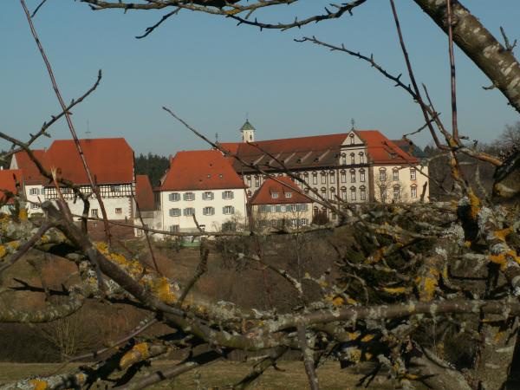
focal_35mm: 109
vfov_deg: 13.6
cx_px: 260
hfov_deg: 18.0
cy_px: 195
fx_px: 1637
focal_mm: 17.86
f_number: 8
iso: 50
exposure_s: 1/320
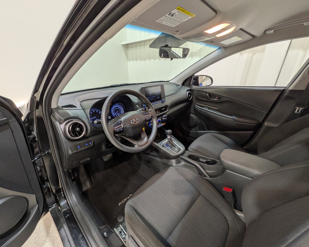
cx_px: 141
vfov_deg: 84.0
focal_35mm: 15
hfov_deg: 96.6
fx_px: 137
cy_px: 124
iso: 66
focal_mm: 1.83
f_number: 2.2
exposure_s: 1/33.3
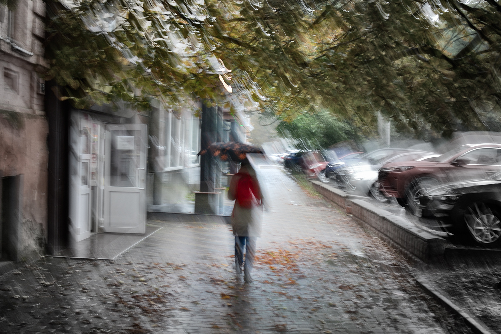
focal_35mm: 52
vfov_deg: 25.8
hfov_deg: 37.9
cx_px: 250
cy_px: 167
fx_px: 731
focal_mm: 35
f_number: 4.5
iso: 100
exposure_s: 1/4
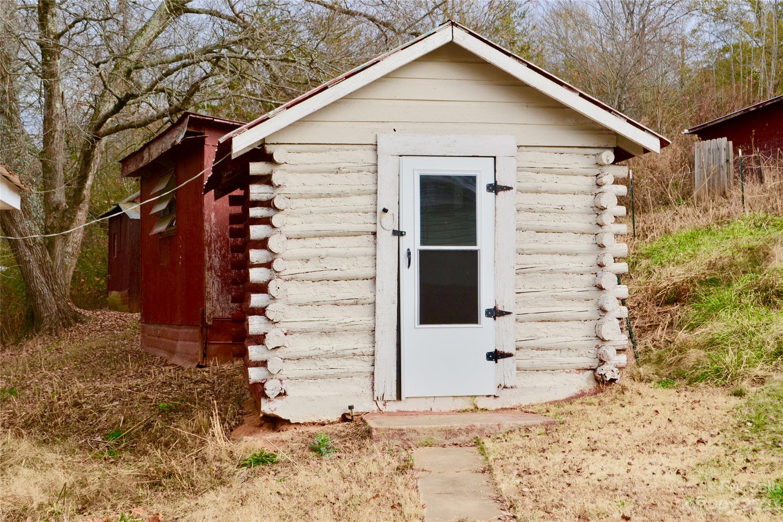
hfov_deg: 41.1
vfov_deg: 28.1
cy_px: 261
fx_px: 1044
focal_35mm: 48
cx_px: 392
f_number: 8
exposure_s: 1/200
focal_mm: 32
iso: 100
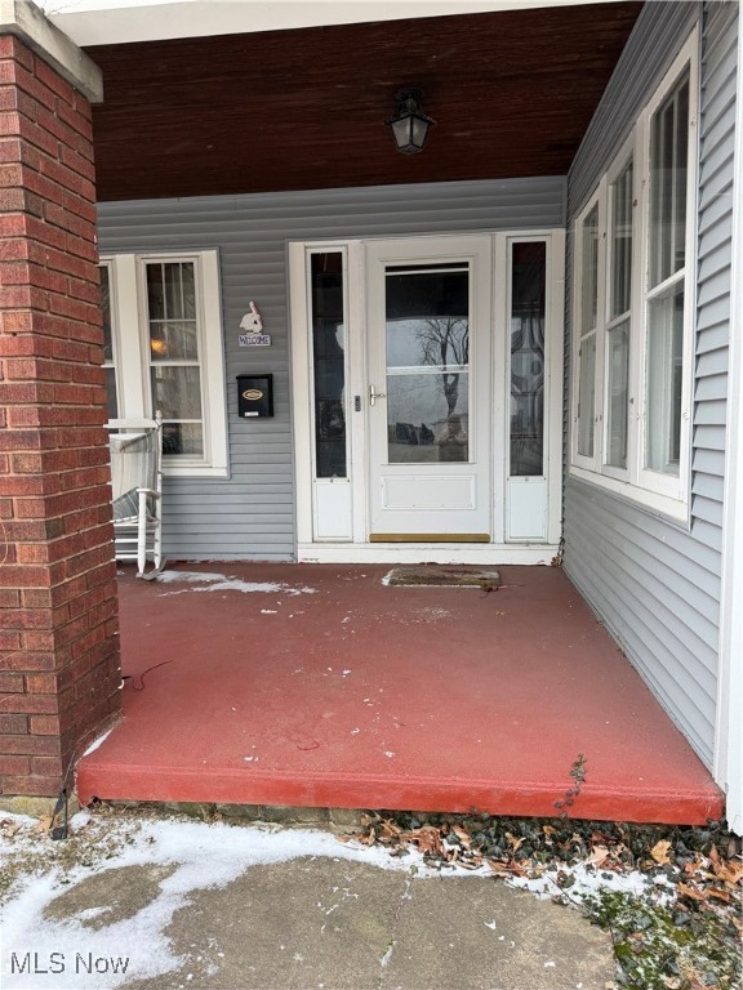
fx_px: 687
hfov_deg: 56.8
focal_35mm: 24
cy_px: 495
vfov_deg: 71.6
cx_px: 372
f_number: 1.78
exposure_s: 1/147
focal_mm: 6.76
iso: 100
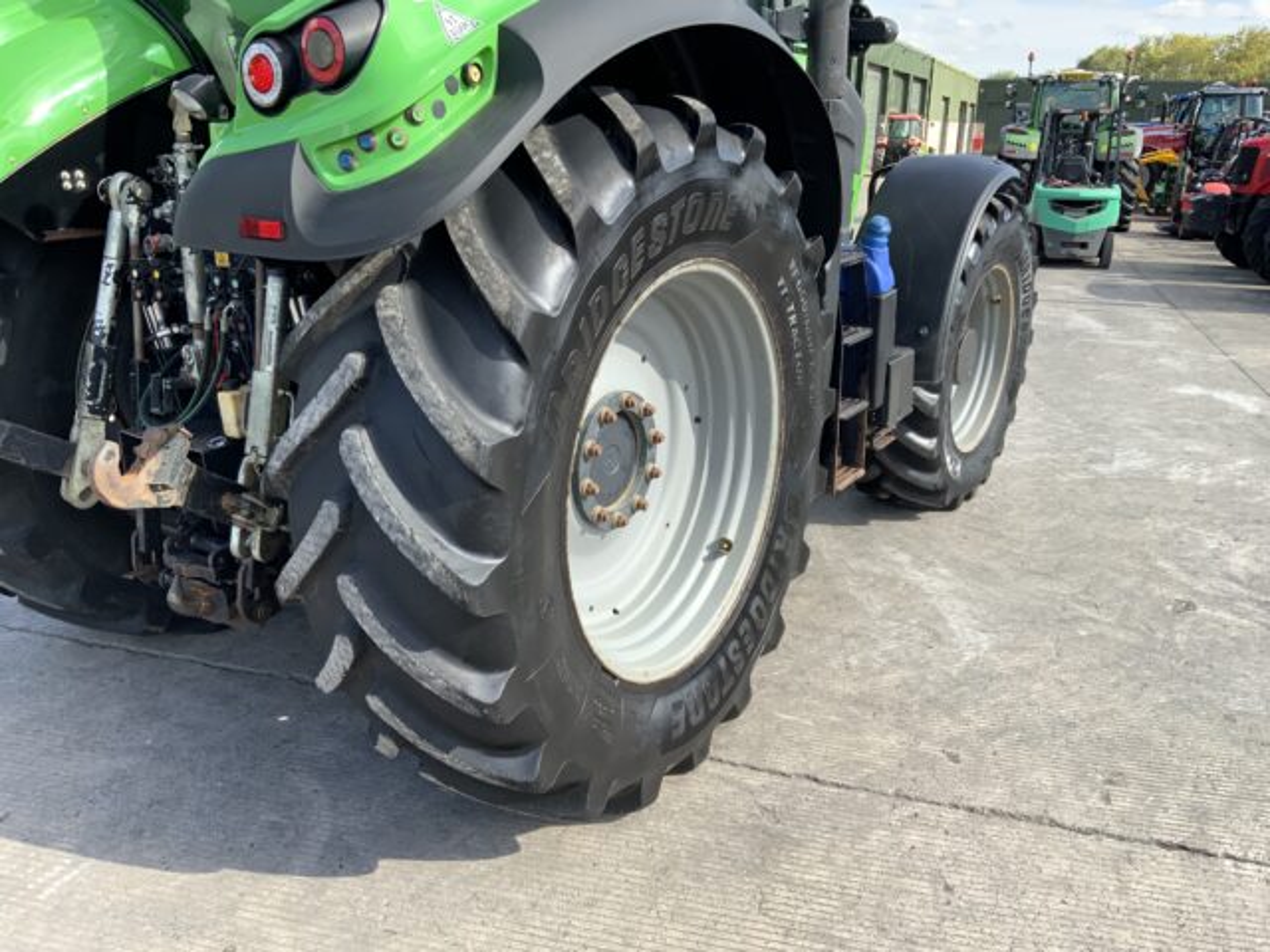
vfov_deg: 48.2
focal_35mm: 29
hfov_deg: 61.7
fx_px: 1064
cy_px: 476
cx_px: 635
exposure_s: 1/435
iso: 16
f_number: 1.8
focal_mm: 3
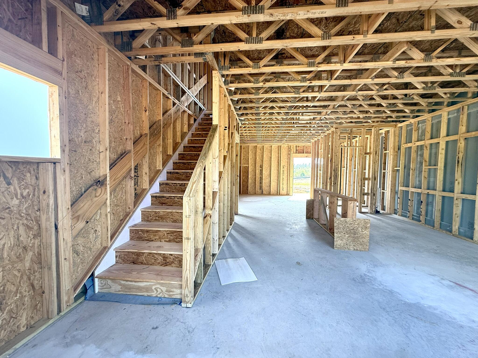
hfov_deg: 102.1
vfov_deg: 85.7
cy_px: 179
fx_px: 193
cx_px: 239
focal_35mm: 14
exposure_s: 1/128
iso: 64
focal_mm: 2.22
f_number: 2.2
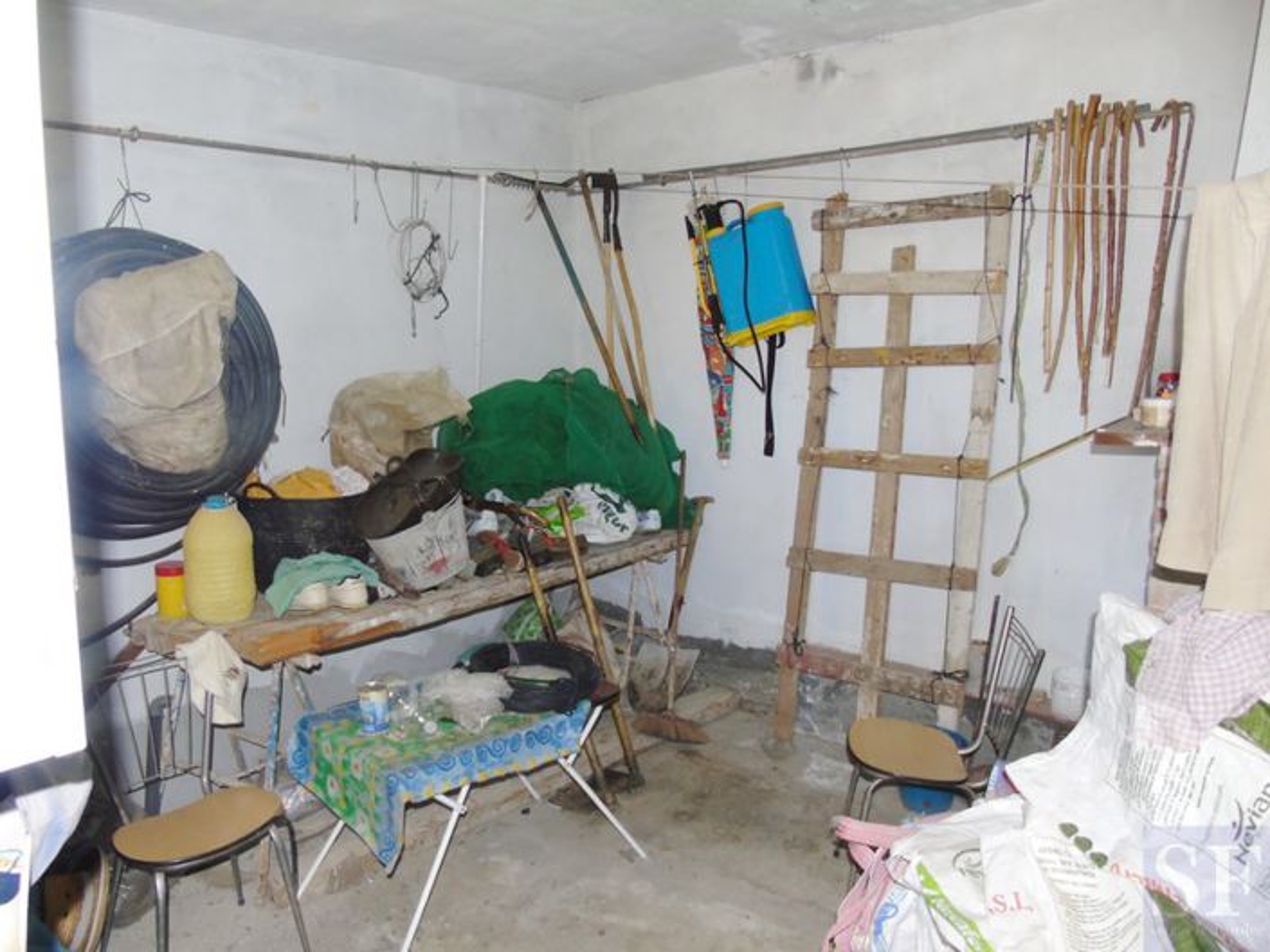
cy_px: 476
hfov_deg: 69.4
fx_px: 917
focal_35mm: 25
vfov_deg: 54.8
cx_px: 635
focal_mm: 4.4
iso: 200
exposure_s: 1/30
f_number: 3.4
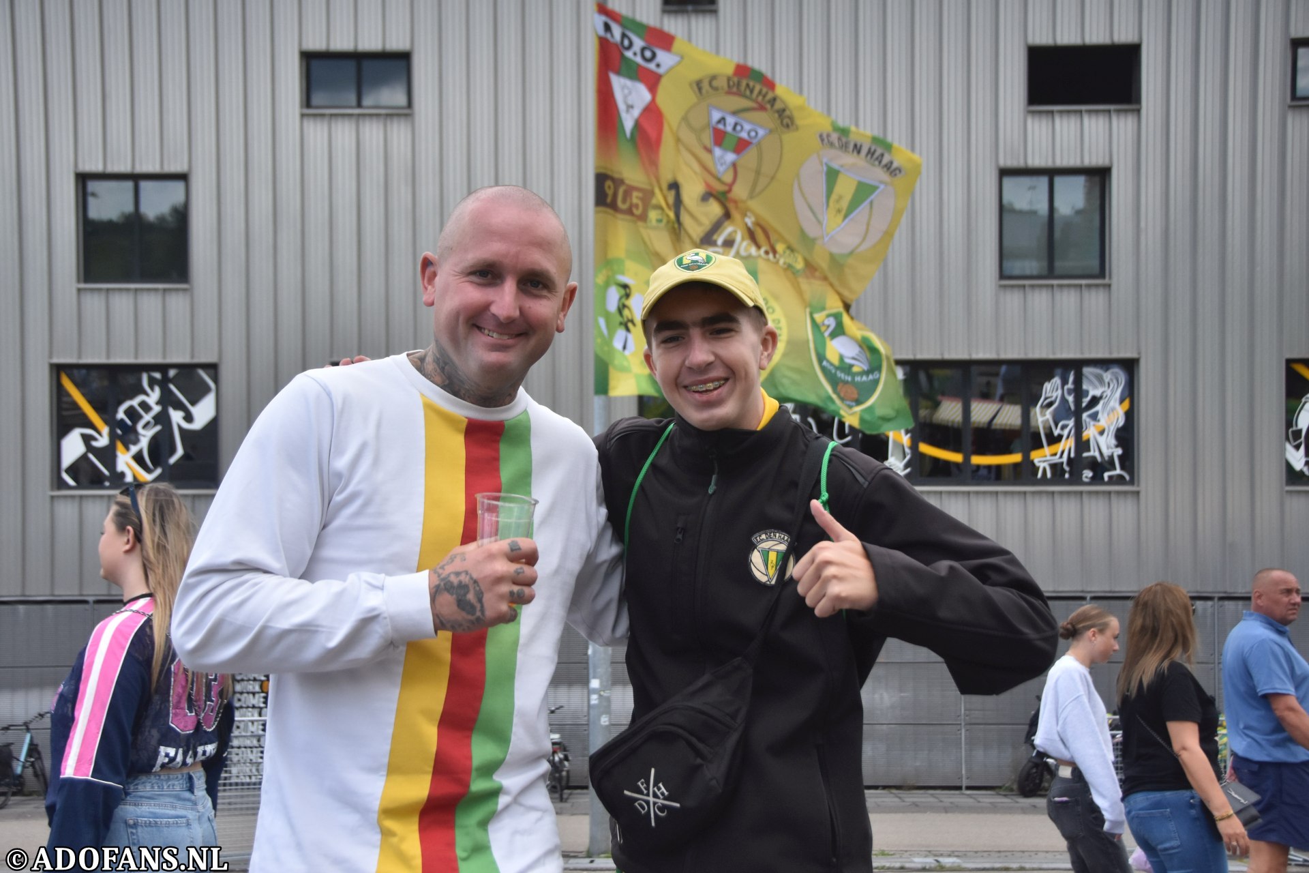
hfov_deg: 46.4
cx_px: 654
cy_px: 436
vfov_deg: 31.9
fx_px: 1527
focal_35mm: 42
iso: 800
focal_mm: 28
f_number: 4
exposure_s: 1/3200
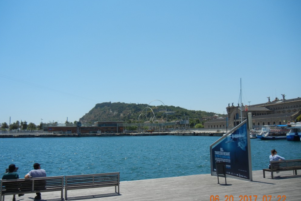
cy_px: 107
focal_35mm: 32
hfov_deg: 58.7
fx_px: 268
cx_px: 150
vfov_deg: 41.1
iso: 160
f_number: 7
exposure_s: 1/566
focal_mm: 5.4
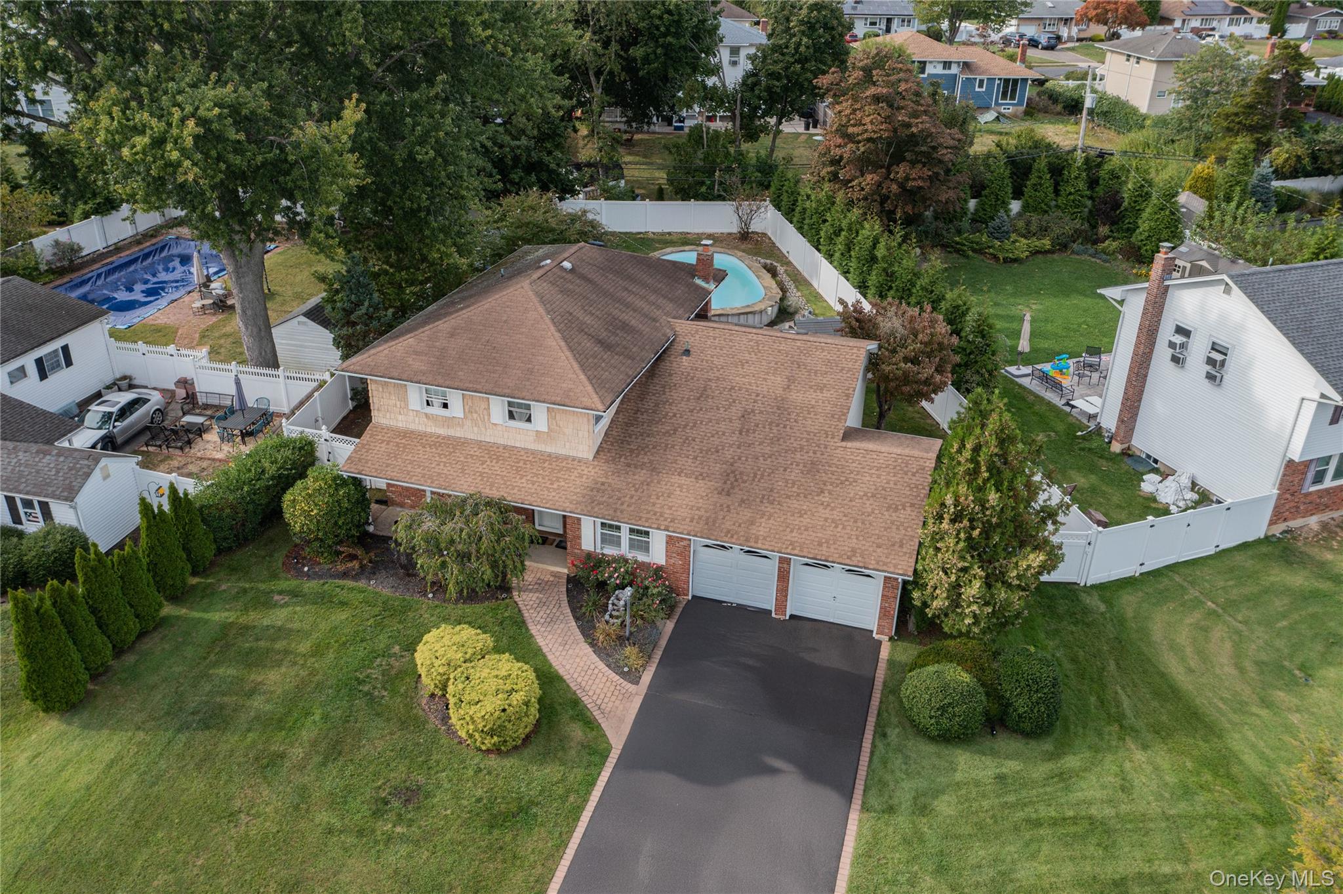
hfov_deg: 65.5
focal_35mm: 28
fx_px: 1044
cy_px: 447
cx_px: 672
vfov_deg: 46.4
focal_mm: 10.26
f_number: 5
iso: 200
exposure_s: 1/320
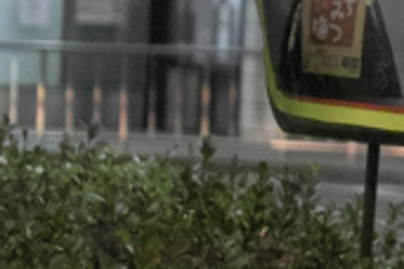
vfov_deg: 5.6
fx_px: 2749
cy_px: 66
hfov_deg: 7.8
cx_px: 988
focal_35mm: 245
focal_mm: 24.2
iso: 800
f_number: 2.8
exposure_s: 1/40
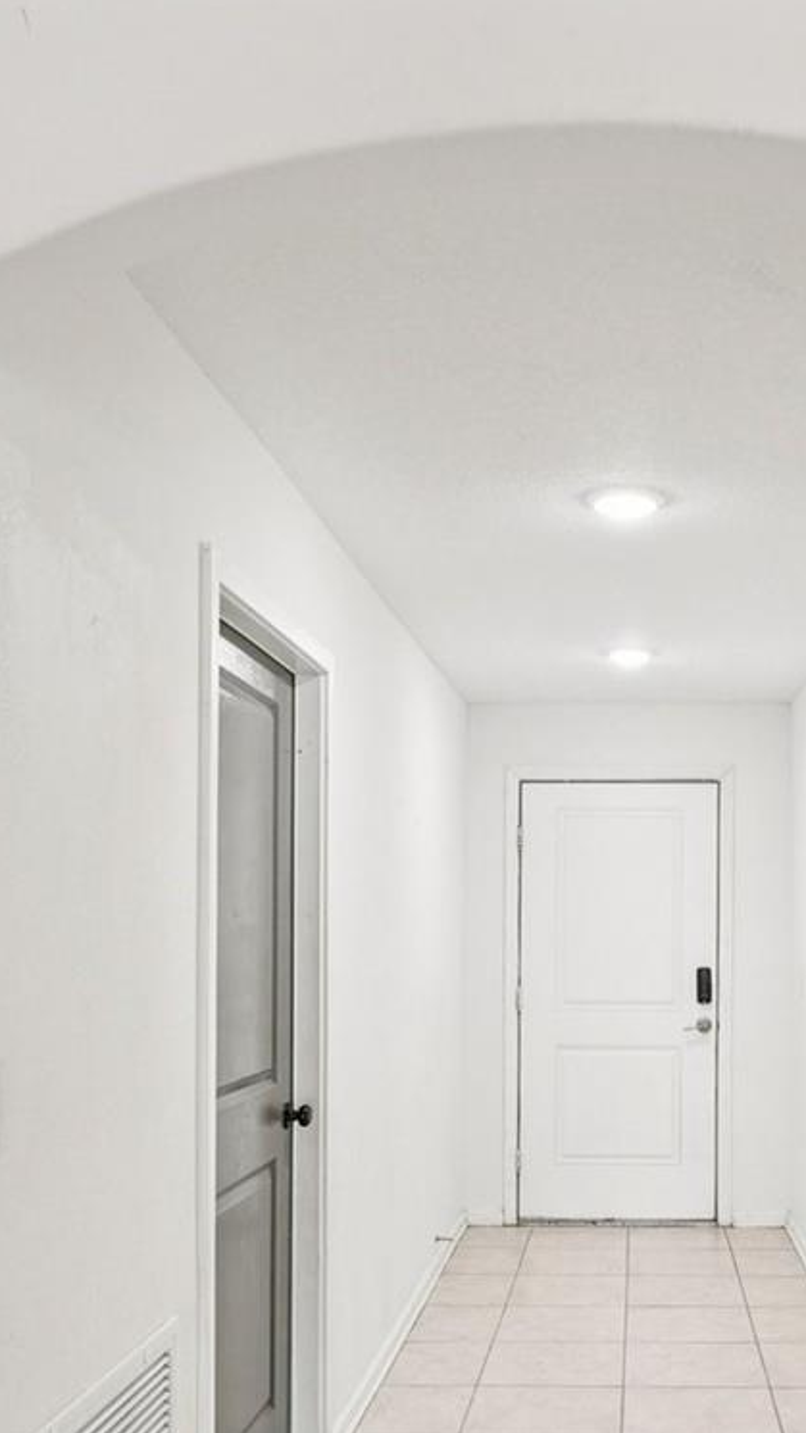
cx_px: 625
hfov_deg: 32.1
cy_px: 912
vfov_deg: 54.5
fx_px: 1368
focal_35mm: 36
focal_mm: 16
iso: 400
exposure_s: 1/15
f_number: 8
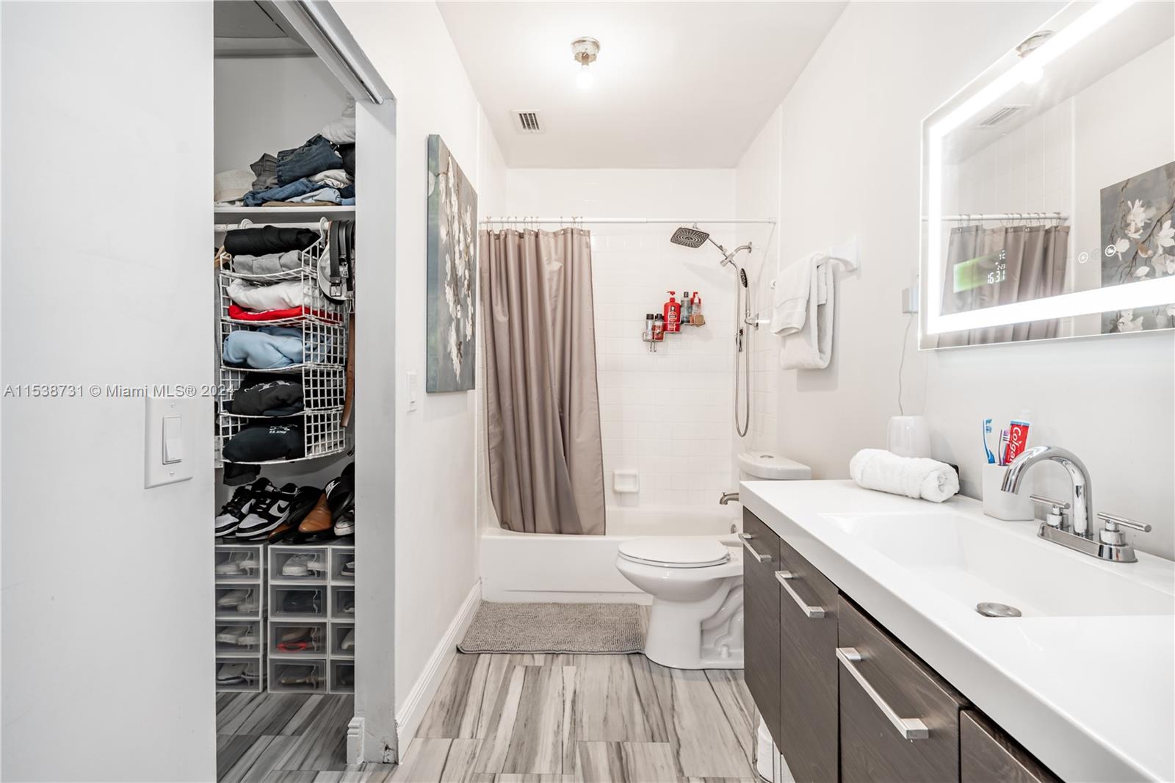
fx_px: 522
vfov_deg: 73.7
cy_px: 392
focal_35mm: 16
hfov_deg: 96.7
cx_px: 588
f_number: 8
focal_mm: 16
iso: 320
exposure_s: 1/13
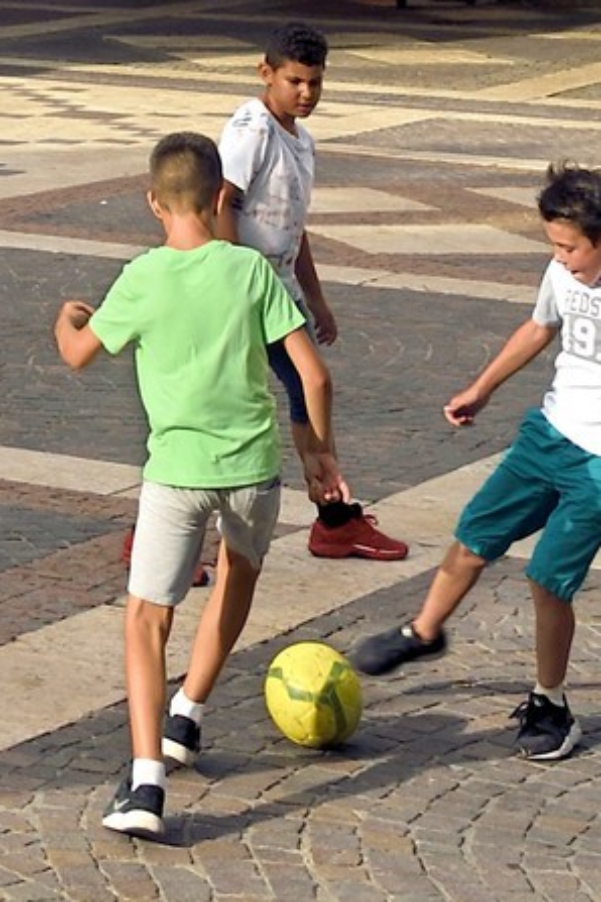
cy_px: -1212
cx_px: -653
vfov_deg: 12.6
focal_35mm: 129
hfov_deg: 9.8
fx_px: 3230
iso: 200
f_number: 11
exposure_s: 1/250
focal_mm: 24
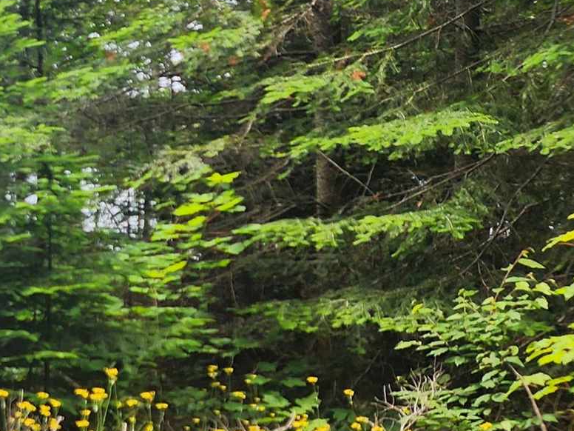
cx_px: -475
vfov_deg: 16.2
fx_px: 1509
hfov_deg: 17.3
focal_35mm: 91
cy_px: 178
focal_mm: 6.4
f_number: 1.8
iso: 12
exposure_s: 1/282
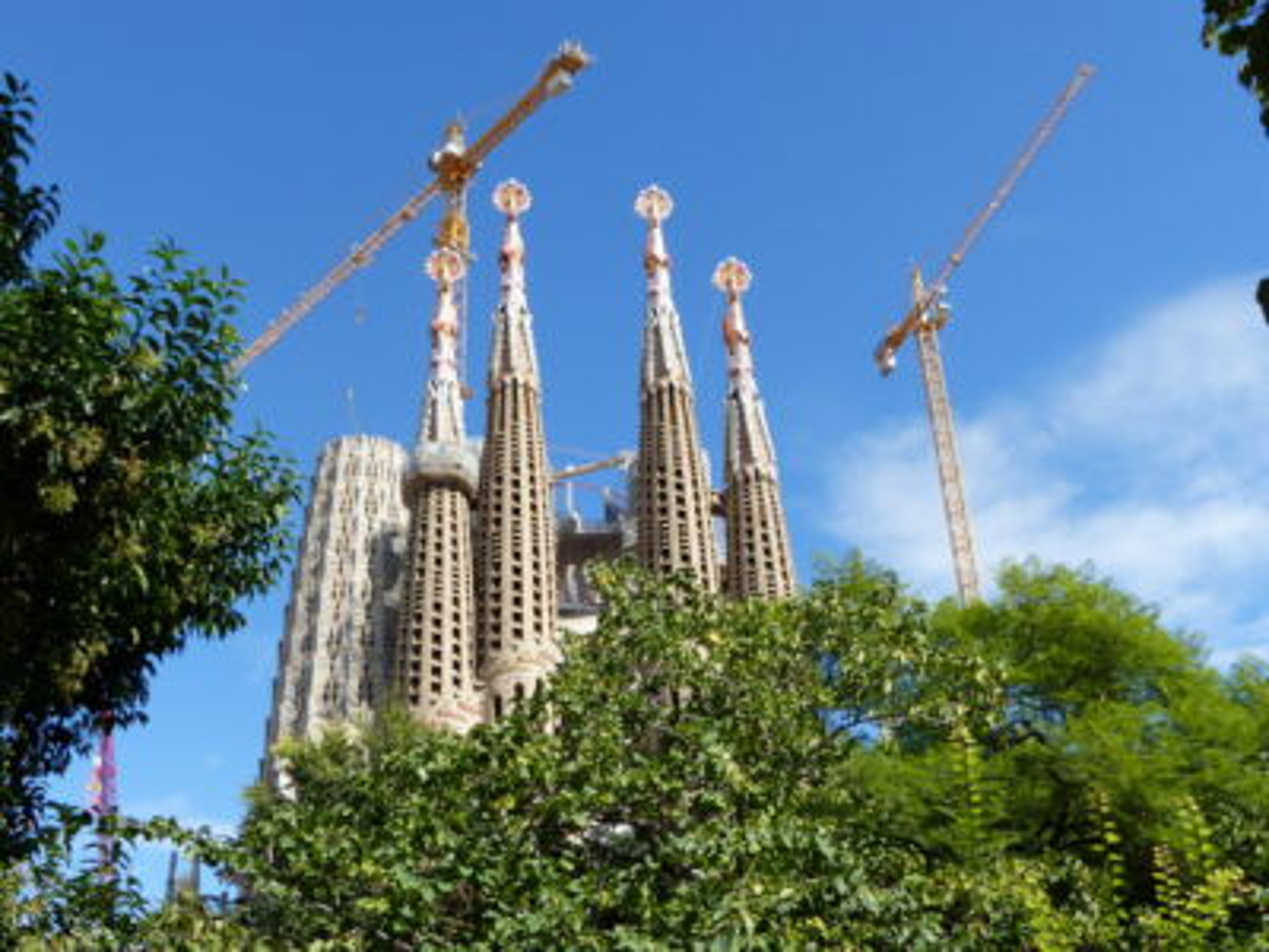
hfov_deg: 44.8
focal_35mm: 42
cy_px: 476
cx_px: 634
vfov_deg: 34.3
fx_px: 1540
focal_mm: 7.4
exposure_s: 1/800
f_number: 4
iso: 100
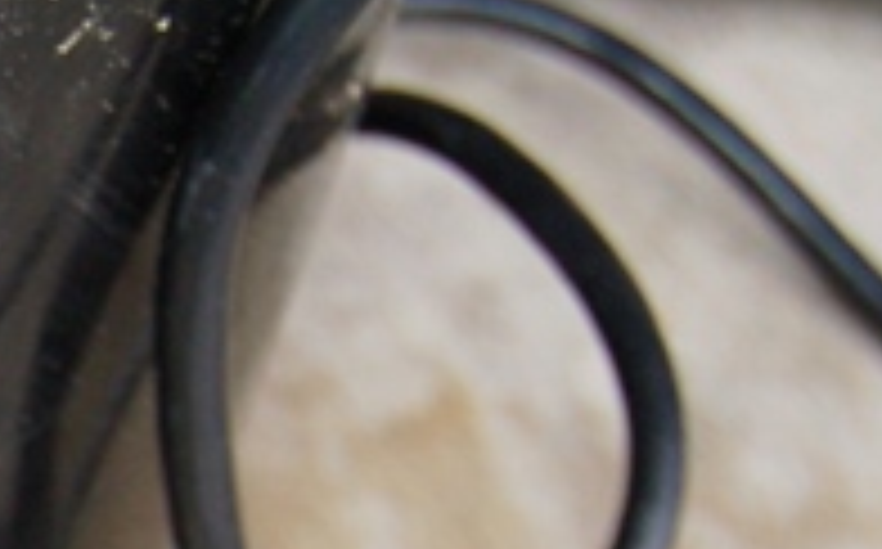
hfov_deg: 9.2
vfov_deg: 5.9
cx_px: -994
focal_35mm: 211
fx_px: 5066
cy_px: 1336
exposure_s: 1/60
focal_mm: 30
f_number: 4.2
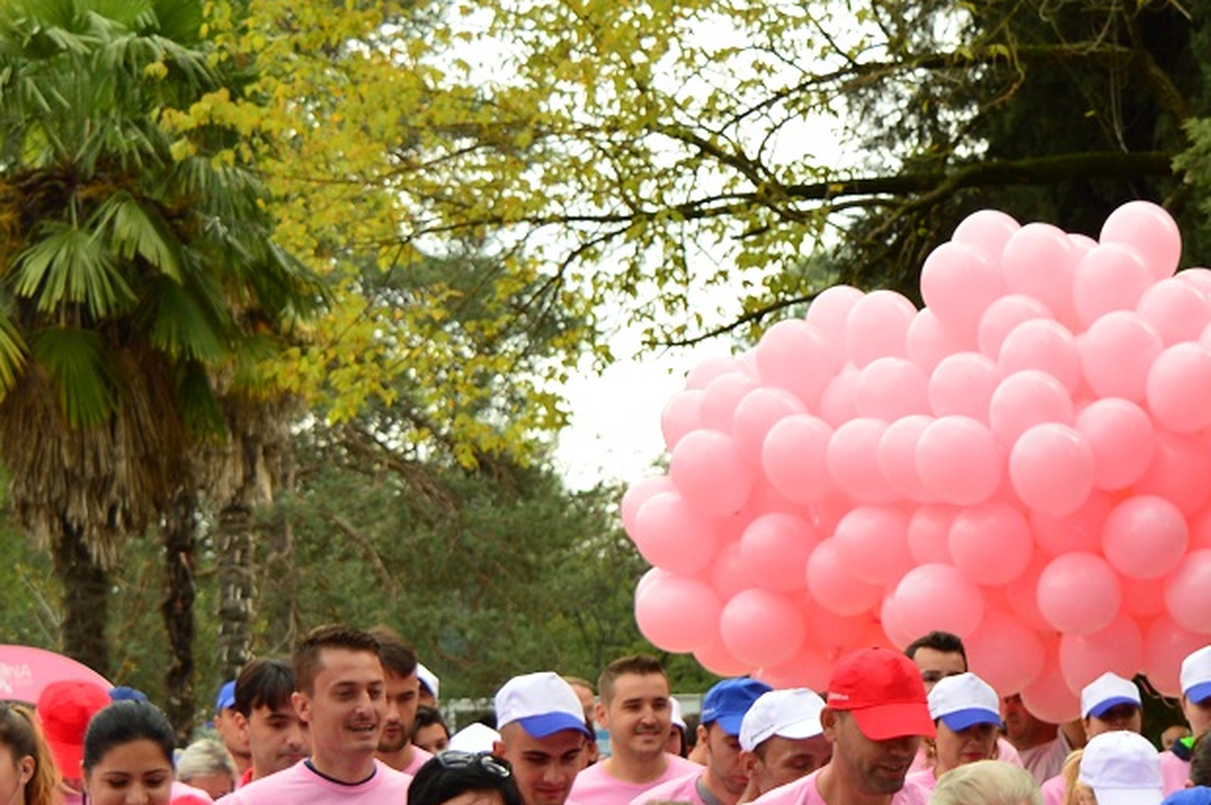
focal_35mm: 122
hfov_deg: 16.7
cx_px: 894
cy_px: 676
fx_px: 4101
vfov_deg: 11.2
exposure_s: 1/250
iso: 100
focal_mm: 28
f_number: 4.2
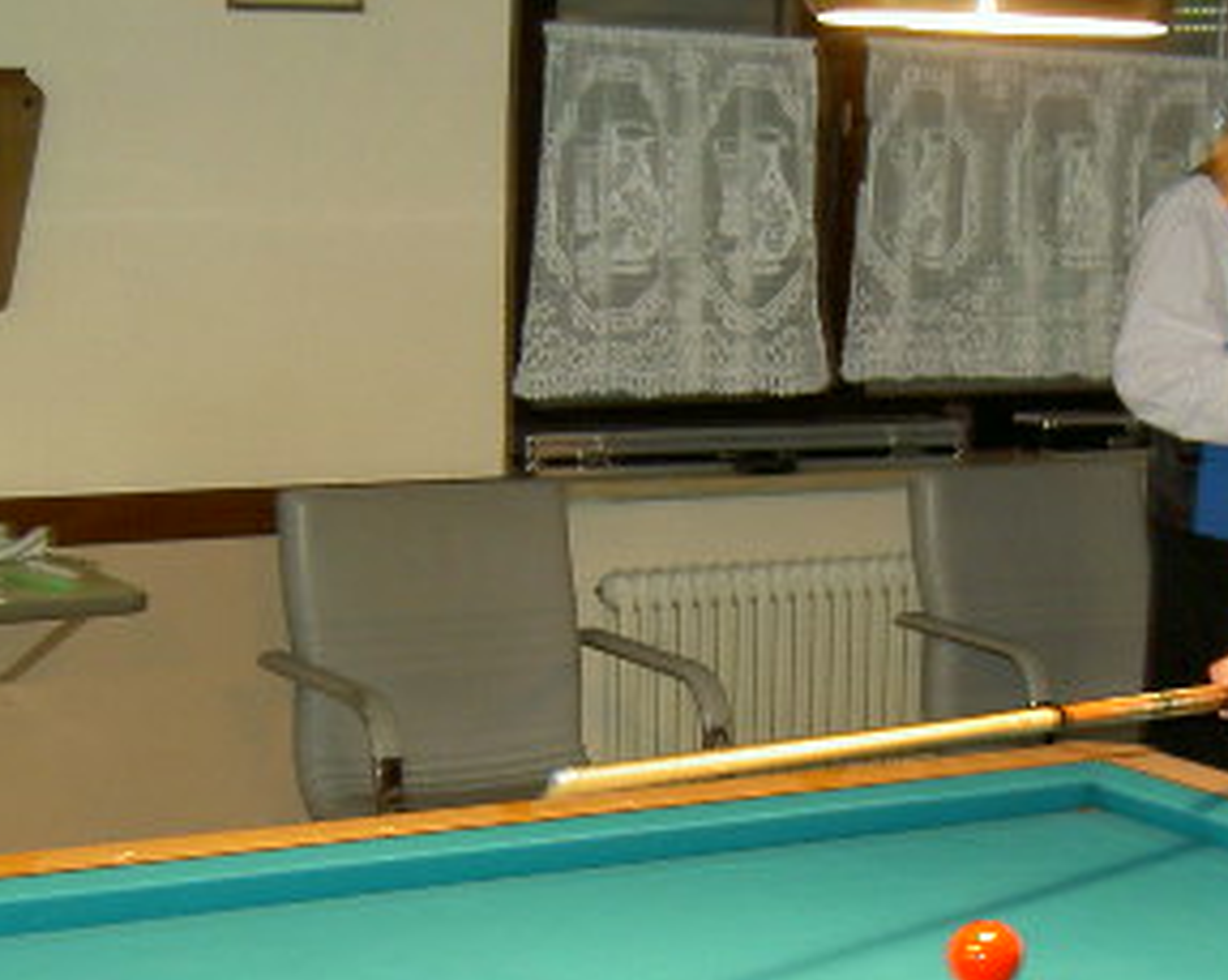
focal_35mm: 85
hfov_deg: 22.3
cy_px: 813
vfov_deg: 17.9
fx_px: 3086
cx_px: 941
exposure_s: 1/8
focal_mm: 8
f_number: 2.8
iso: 100
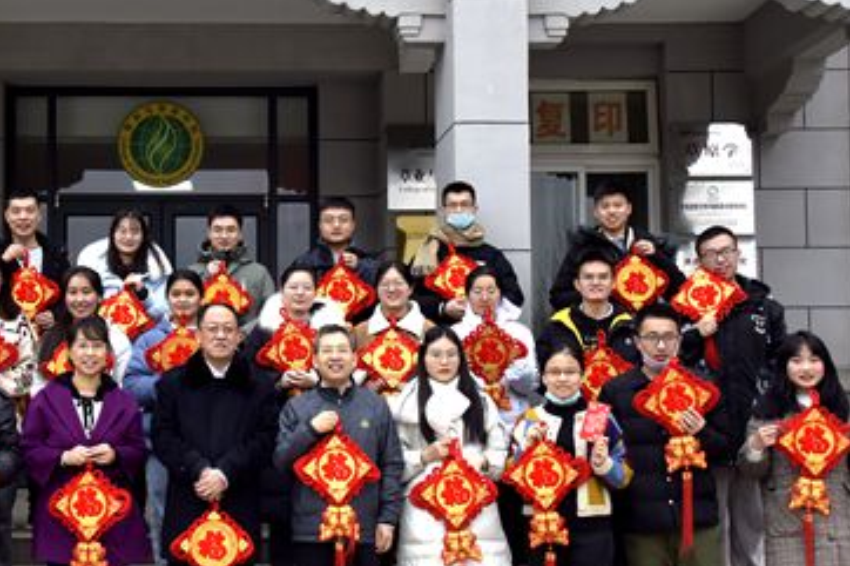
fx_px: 1369
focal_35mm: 58
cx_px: 190
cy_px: 301
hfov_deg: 33.6
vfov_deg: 23.4
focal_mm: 35
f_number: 9
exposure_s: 1/320
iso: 800
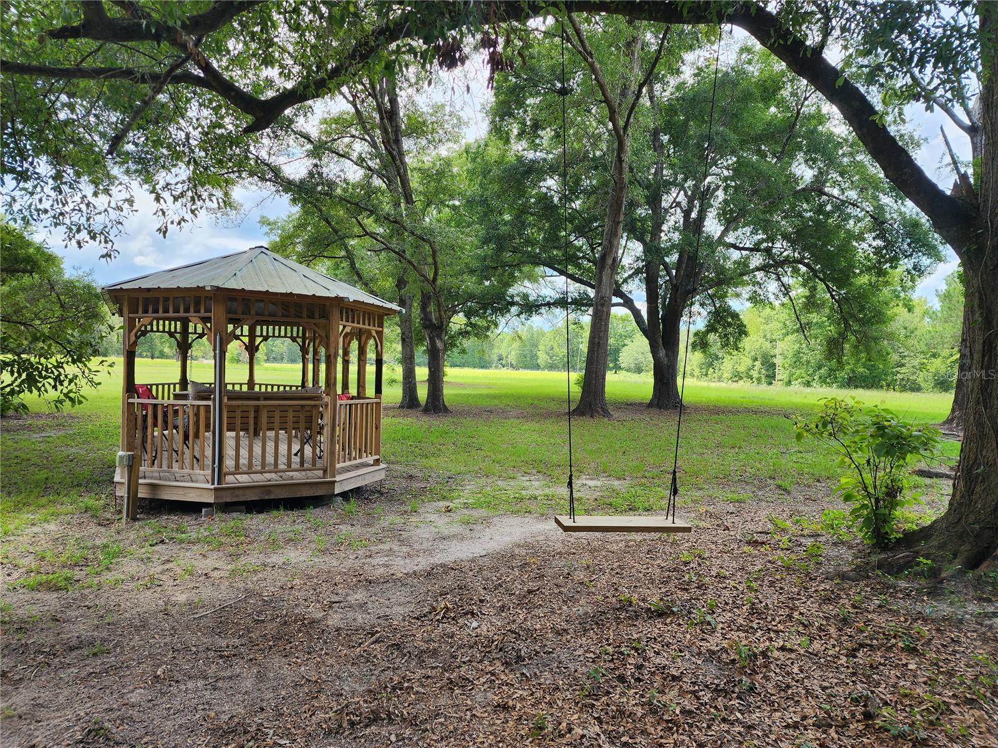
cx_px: 499
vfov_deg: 58.9
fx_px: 663
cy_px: 374
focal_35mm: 23
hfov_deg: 73.9
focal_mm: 6.4
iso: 16
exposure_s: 1/180
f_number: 1.8
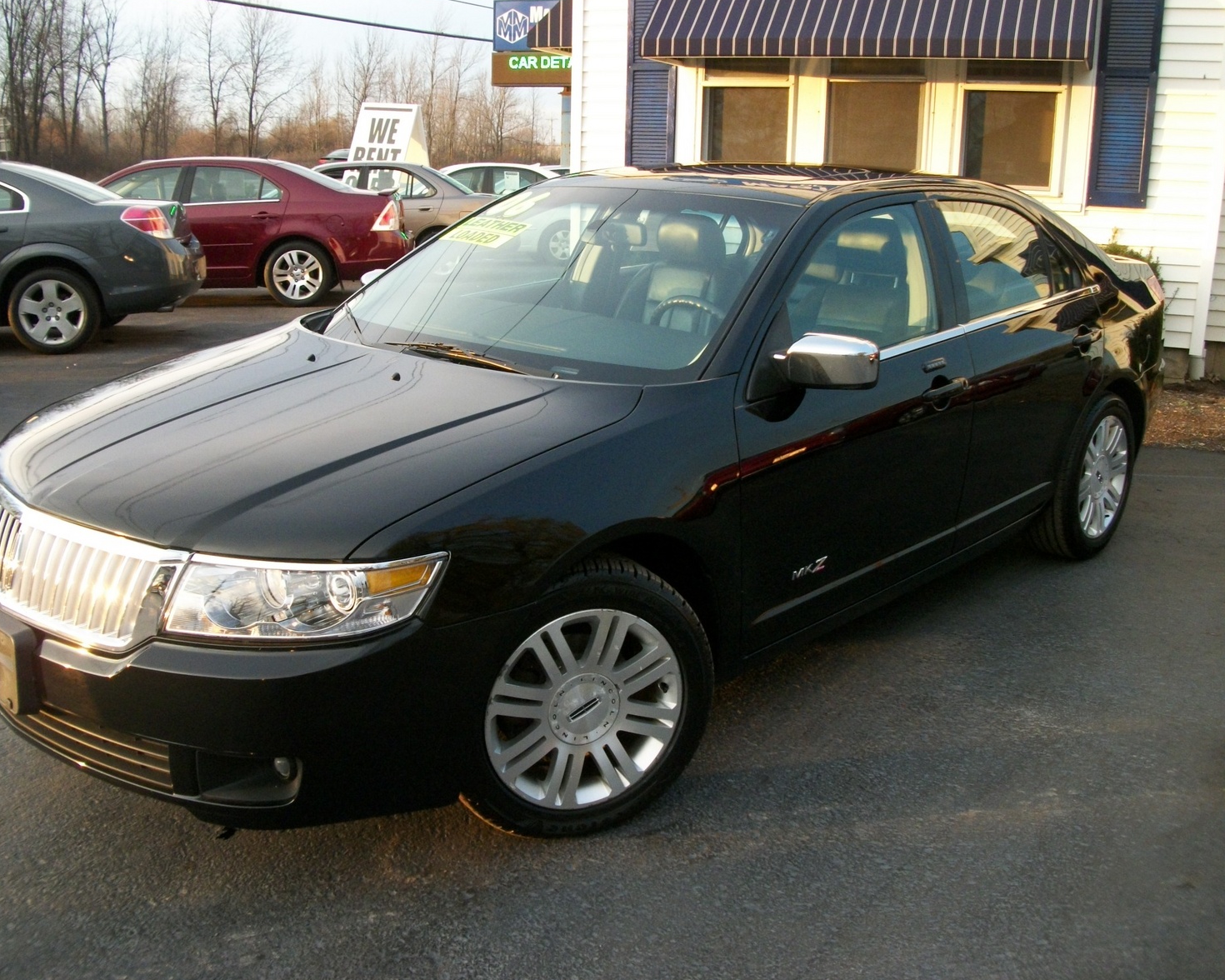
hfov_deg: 52.8
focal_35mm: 34
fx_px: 1233
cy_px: 492
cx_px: 559
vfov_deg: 43.4
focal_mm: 5.7
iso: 172
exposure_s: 1/125
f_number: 2.9
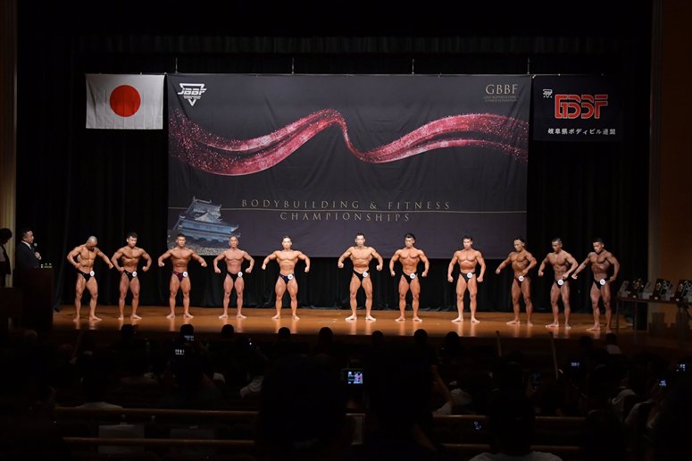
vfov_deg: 21.6
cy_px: 230
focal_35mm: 63
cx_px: 346
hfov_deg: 31.9
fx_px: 1210
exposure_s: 1/400
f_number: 5.6
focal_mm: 42
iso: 5000
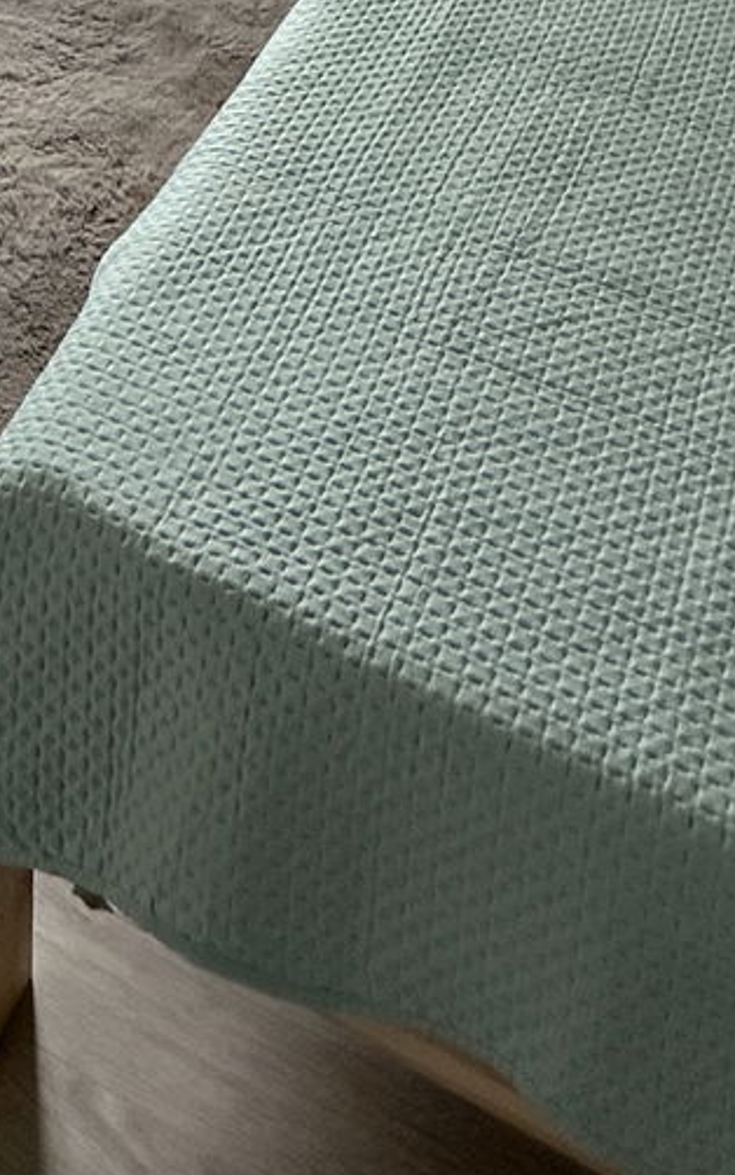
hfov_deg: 20.3
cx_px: 82
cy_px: -870
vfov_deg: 22.1
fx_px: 2018
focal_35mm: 63
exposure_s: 1/99
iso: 160
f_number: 2.2
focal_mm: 2.22
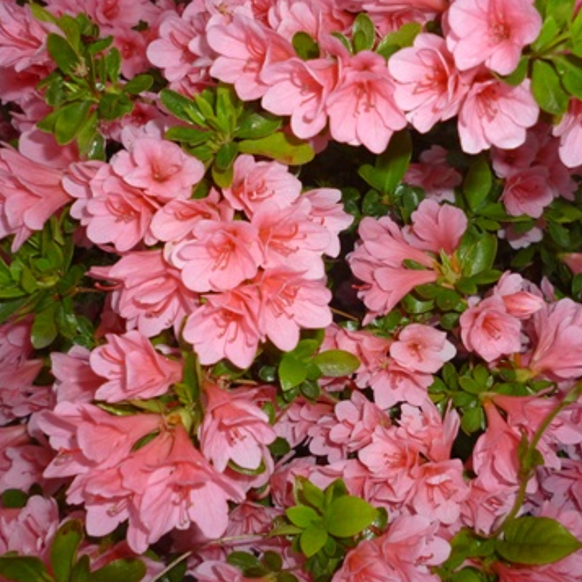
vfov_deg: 46.0
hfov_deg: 45.9
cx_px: 328
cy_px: 274
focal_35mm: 36
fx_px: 685
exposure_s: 1/60
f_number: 3.1
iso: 200
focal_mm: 5
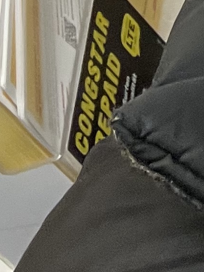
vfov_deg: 8.8
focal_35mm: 164
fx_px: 1288
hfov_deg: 8.3
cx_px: 502
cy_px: -650
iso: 125
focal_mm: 2.71
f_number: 2.2
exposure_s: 1/50
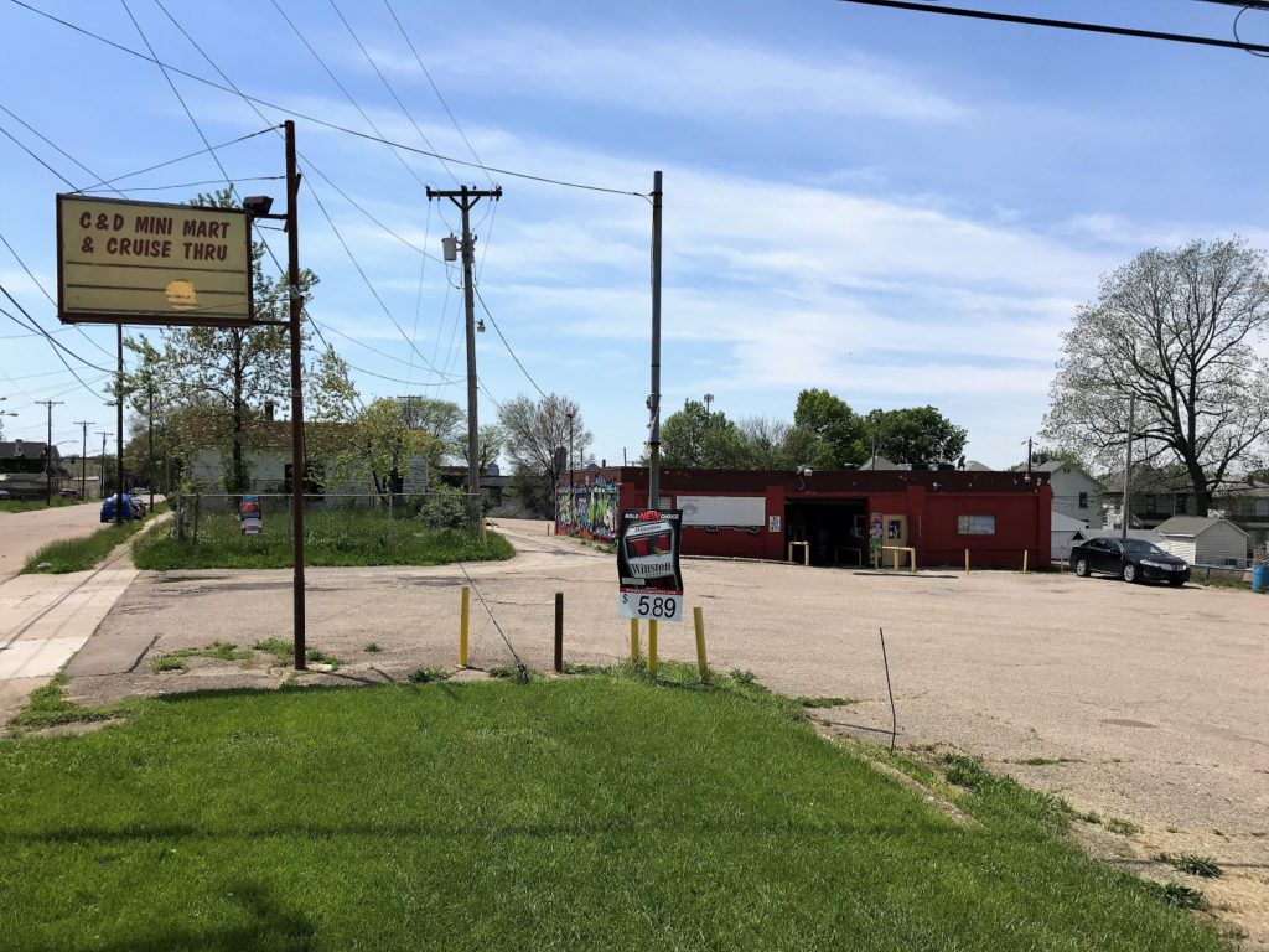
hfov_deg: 63.4
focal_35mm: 28
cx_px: 634
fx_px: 1026
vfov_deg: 49.7
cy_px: 476
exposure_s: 1/3690
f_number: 1.8
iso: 20
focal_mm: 3.99
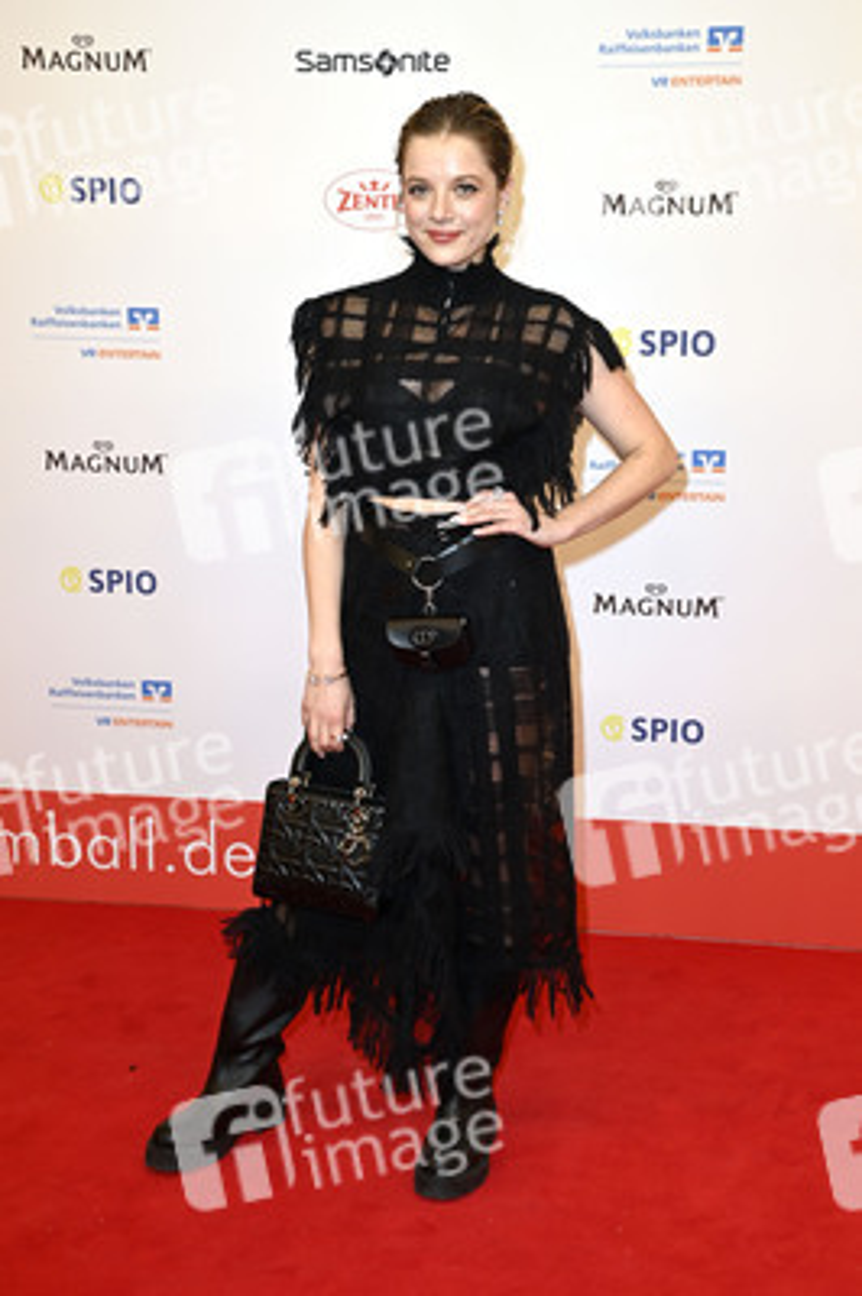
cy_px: 648
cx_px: 431
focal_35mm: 52
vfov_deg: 38.2
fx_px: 1871
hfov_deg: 25.9
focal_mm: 52
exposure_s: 1/200
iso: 640
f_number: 7.1
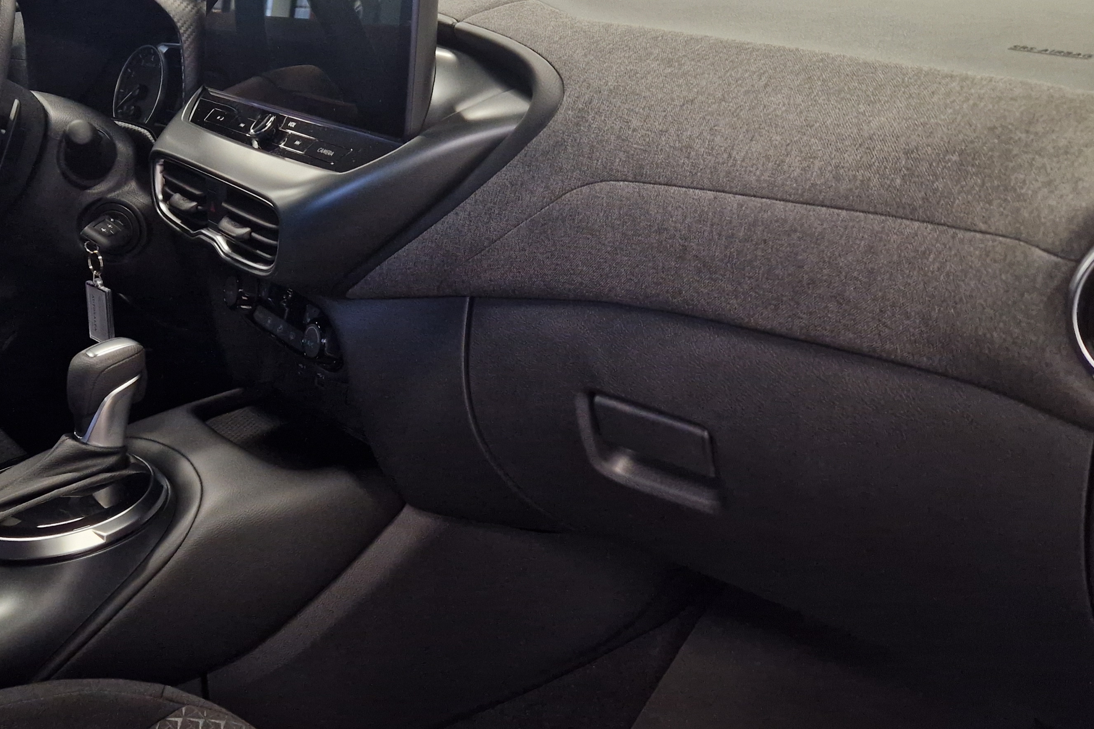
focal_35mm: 36
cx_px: 356
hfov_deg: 52.0
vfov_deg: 36.9
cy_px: 367
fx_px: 1094
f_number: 1.8
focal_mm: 5.4
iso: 500
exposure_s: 1/100
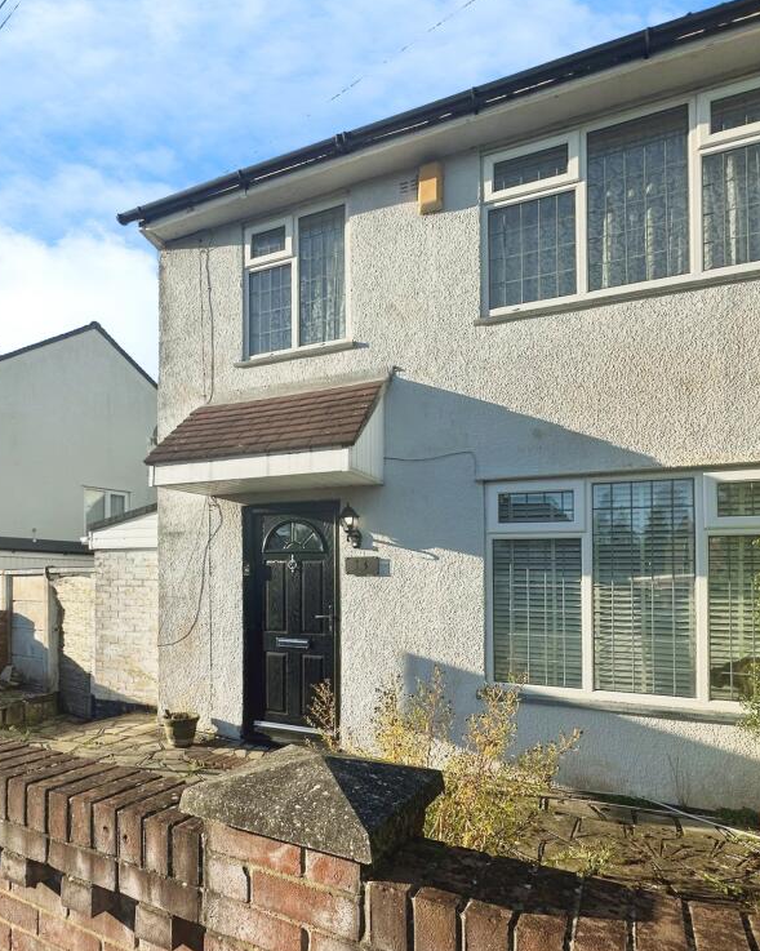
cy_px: 466
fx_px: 535
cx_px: 332
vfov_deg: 83.3
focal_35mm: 19
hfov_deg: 70.5
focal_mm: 2.22
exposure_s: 1/1276
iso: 50
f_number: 2.2
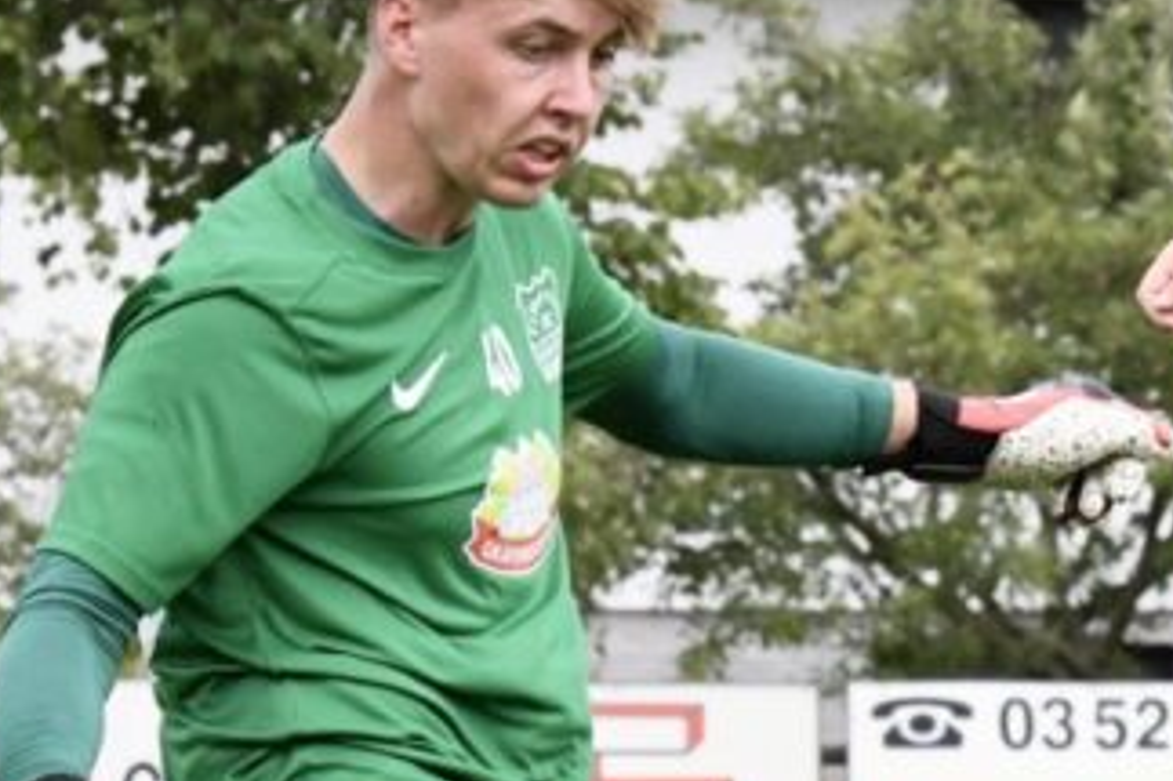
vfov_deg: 2.5
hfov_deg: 3.7
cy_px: 734
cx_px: 1518
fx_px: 18041
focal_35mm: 554
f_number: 14
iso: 5000
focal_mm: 175
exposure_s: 1/1600
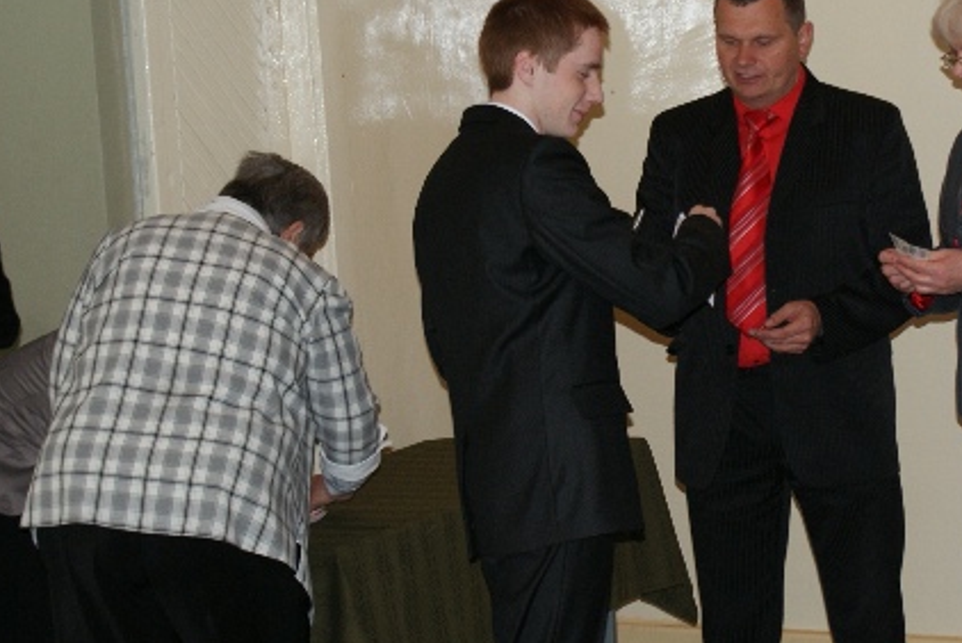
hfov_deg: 22.2
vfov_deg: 15.0
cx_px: 702
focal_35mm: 91
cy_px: 277
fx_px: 2433
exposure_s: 1/60
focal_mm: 40
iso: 400
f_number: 5.6
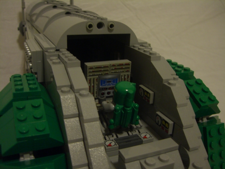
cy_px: 84
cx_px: 112
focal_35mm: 38
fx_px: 247
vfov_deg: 37.7
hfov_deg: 49.0
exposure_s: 1/8
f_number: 2.7
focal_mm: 6.2
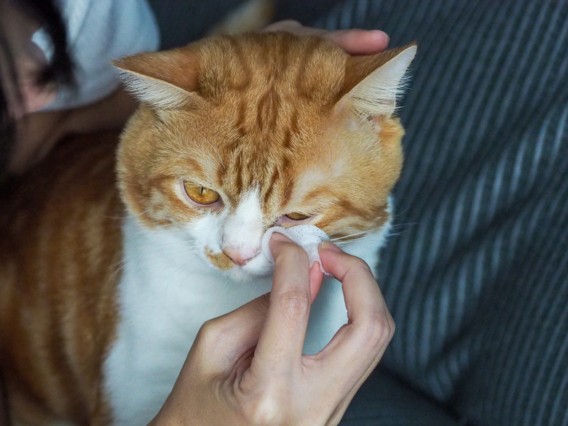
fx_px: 1871
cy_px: 213
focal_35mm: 114
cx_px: 284
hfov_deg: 17.3
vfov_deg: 13.0
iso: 3200
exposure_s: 1/1600
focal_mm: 57
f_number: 4
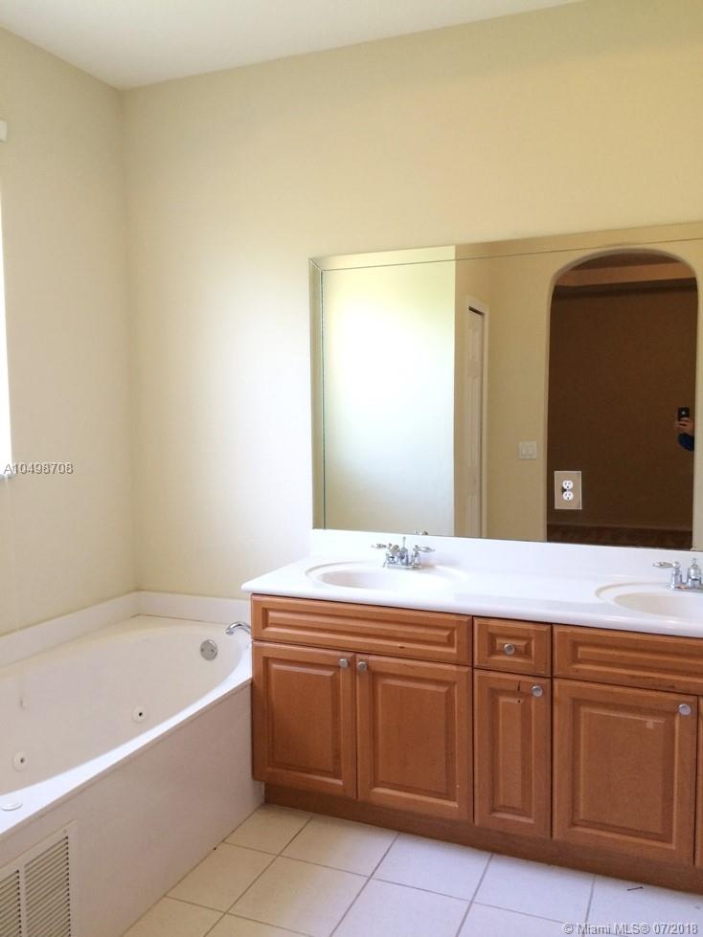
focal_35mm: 29
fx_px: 785
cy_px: 468
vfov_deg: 61.7
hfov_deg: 48.2
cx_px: 352
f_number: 2.2
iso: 100
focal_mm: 4.15
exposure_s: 1/30
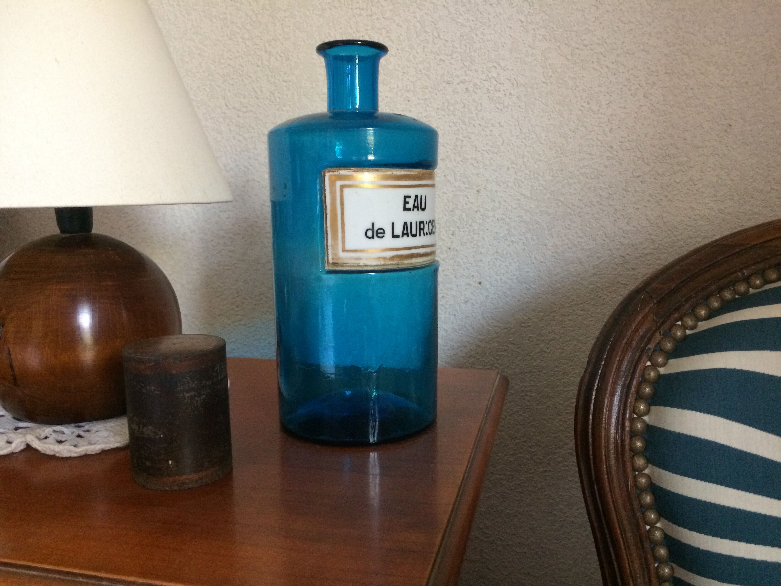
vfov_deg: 48.2
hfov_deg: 61.7
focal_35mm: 29
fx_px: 654
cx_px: 390
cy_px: 293
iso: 320
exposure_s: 1/20
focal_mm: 4.15
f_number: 2.2
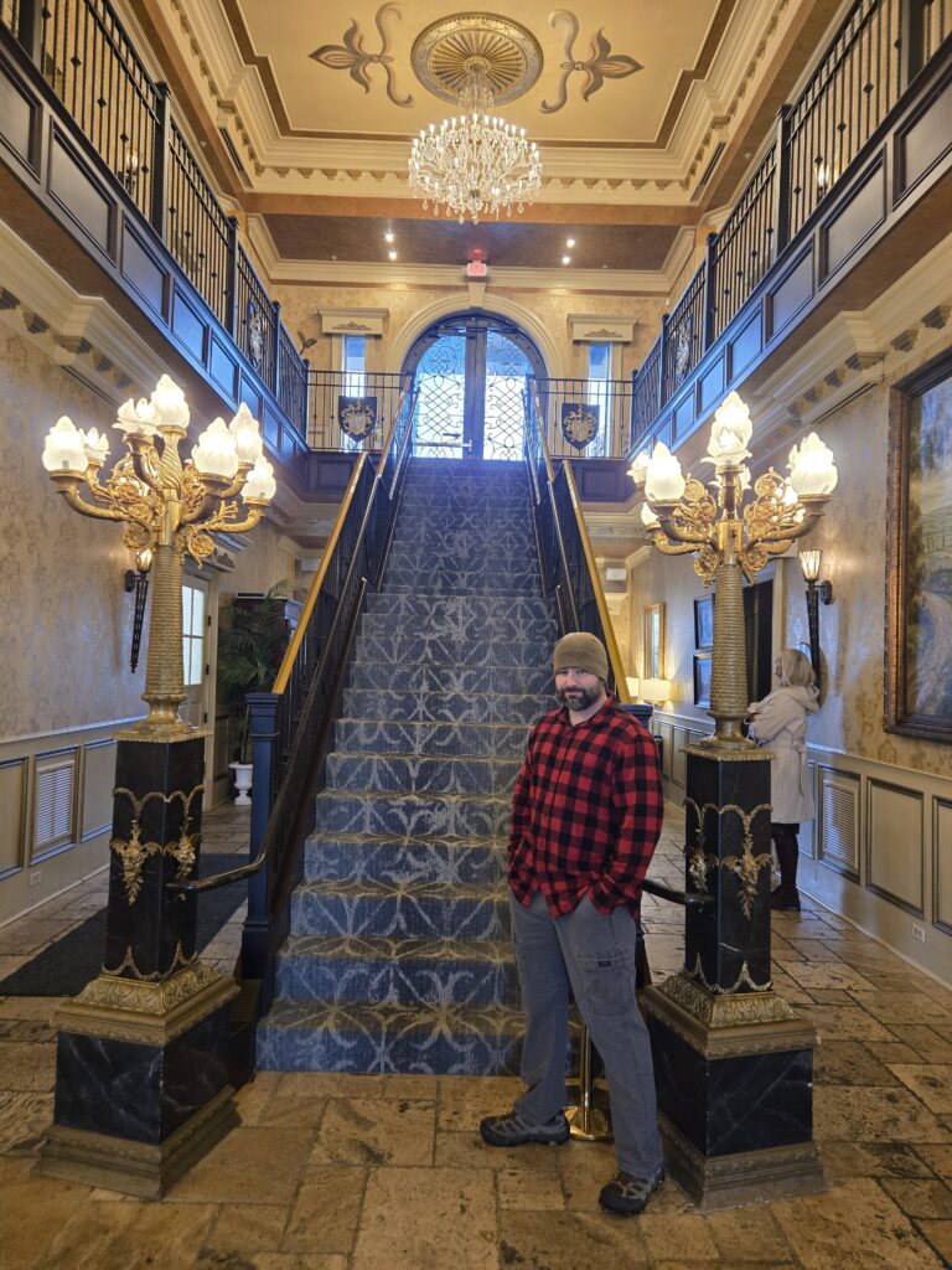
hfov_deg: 58.9
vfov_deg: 73.9
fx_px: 843
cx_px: 476
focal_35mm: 23
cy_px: 635
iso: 640
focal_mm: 5.4
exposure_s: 1/60
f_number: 1.8
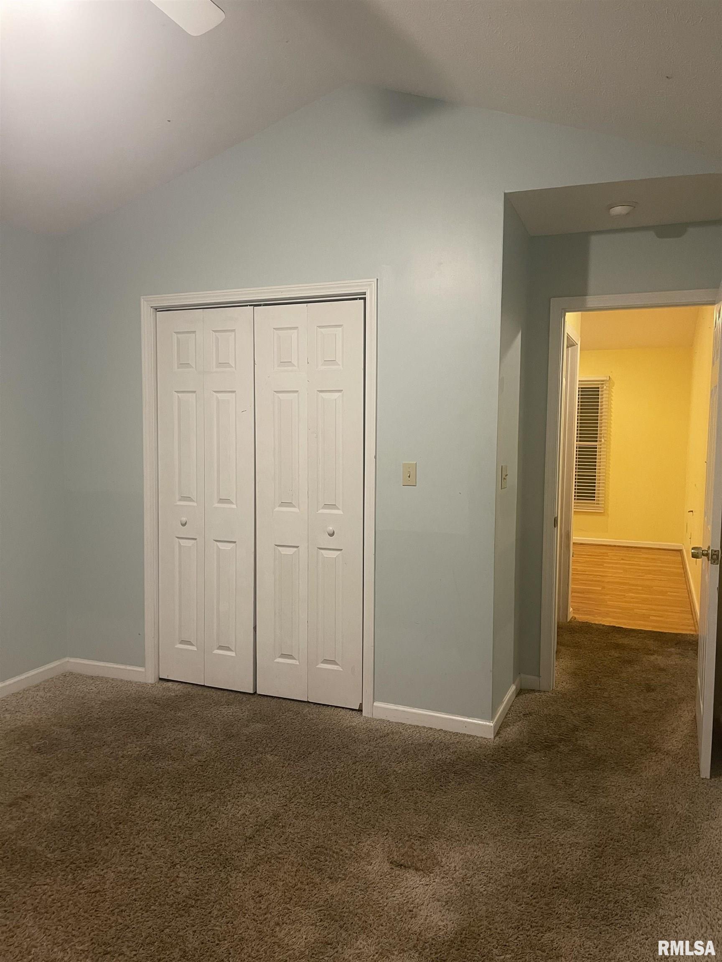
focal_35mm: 26
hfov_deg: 53.1
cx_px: 361
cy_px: 481
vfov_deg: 67.3
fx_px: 723
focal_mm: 5.1
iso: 250
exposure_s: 1/60
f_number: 1.6
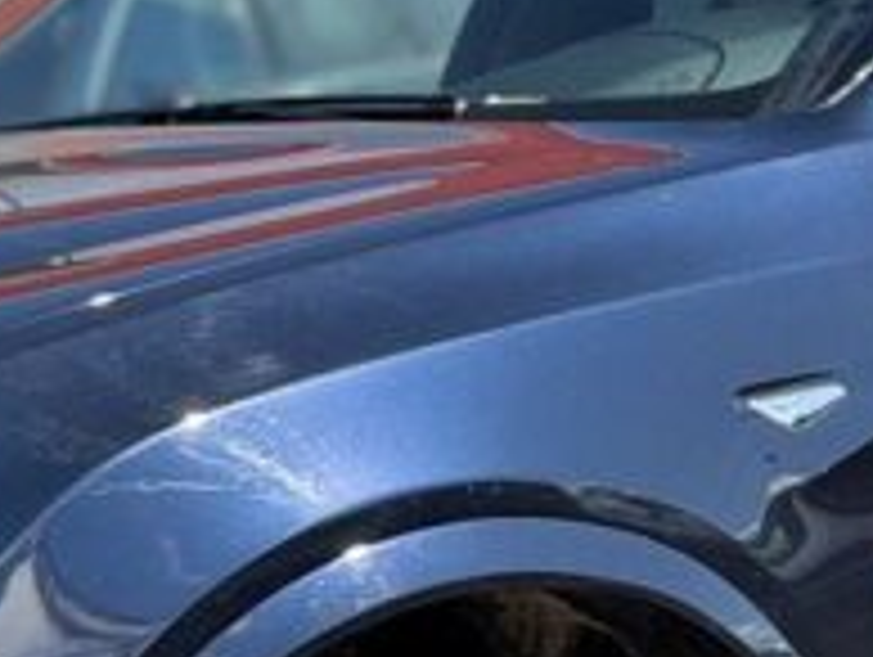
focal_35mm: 253
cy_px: 396
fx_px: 6388
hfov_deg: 7.8
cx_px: 576
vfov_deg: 5.9
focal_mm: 6.76
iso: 64
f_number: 1.78
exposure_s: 1/2577
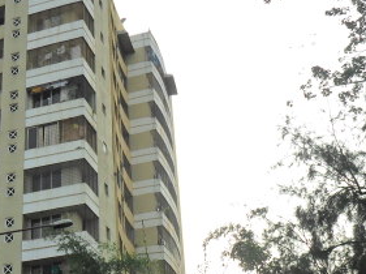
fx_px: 771
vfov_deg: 20.0
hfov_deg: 26.3
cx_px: 77
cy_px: 187
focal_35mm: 73
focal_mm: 5.7
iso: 100
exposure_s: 1/350
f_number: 3.7
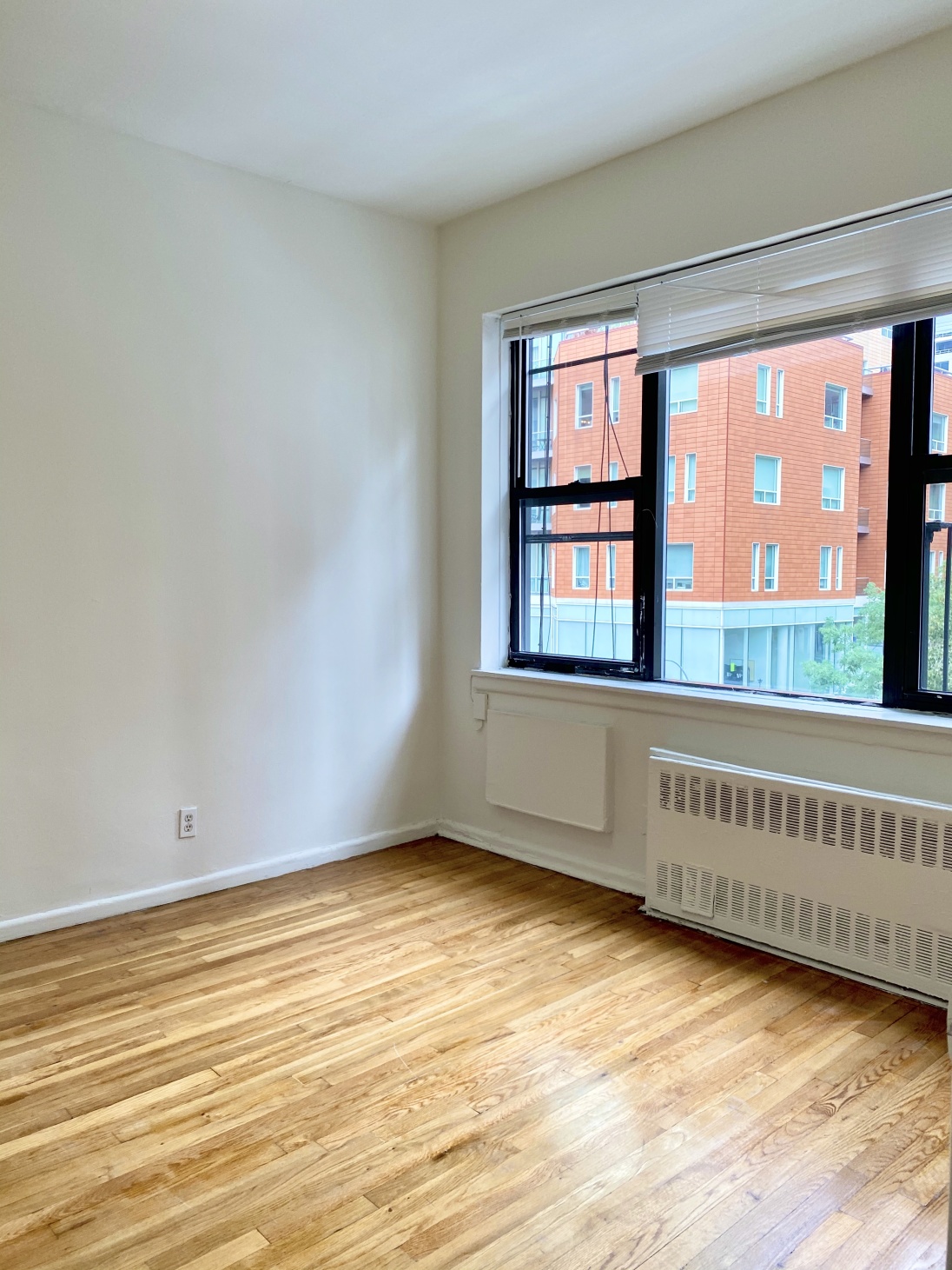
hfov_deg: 53.1
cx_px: 476
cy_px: 635
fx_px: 953
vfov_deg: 67.3
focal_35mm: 26
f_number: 1.8
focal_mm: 4.25
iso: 80
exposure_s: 1/121
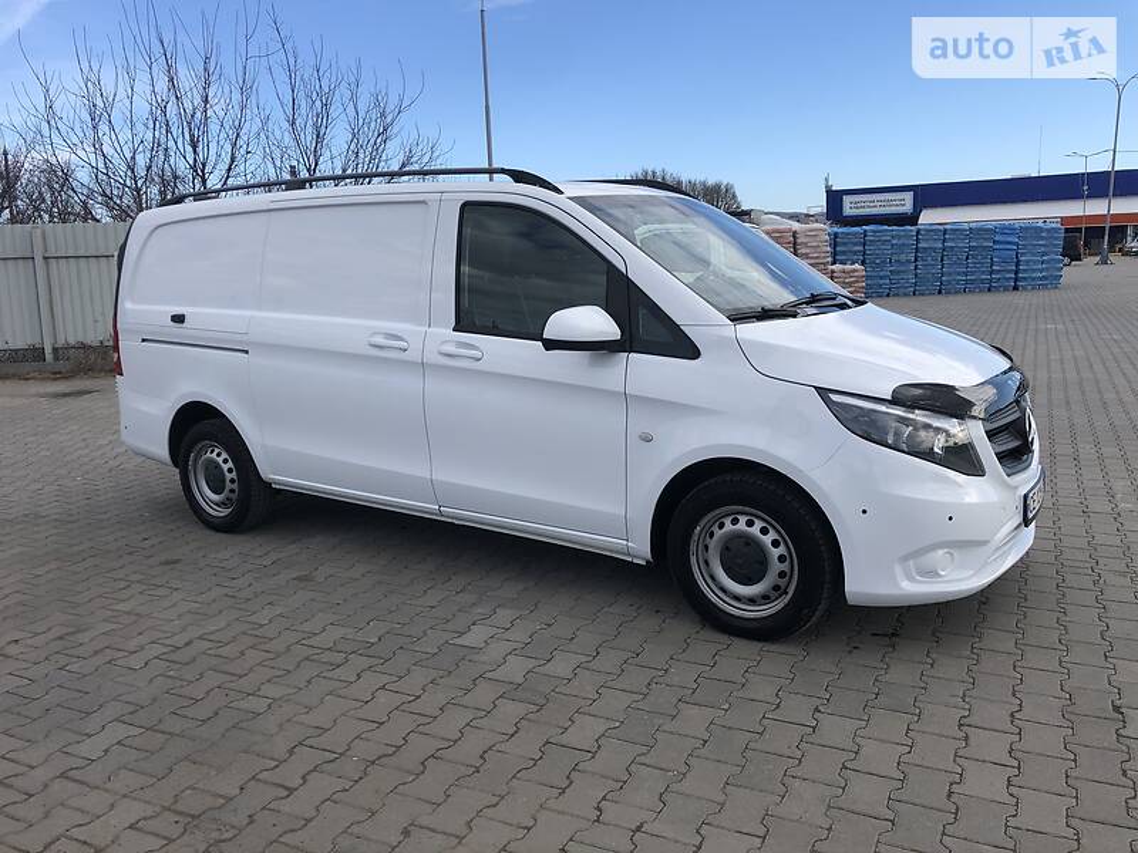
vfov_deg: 49.7
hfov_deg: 63.4
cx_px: 569
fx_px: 920
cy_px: 426
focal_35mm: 28
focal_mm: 4
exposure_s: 1/1171
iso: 20
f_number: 1.8
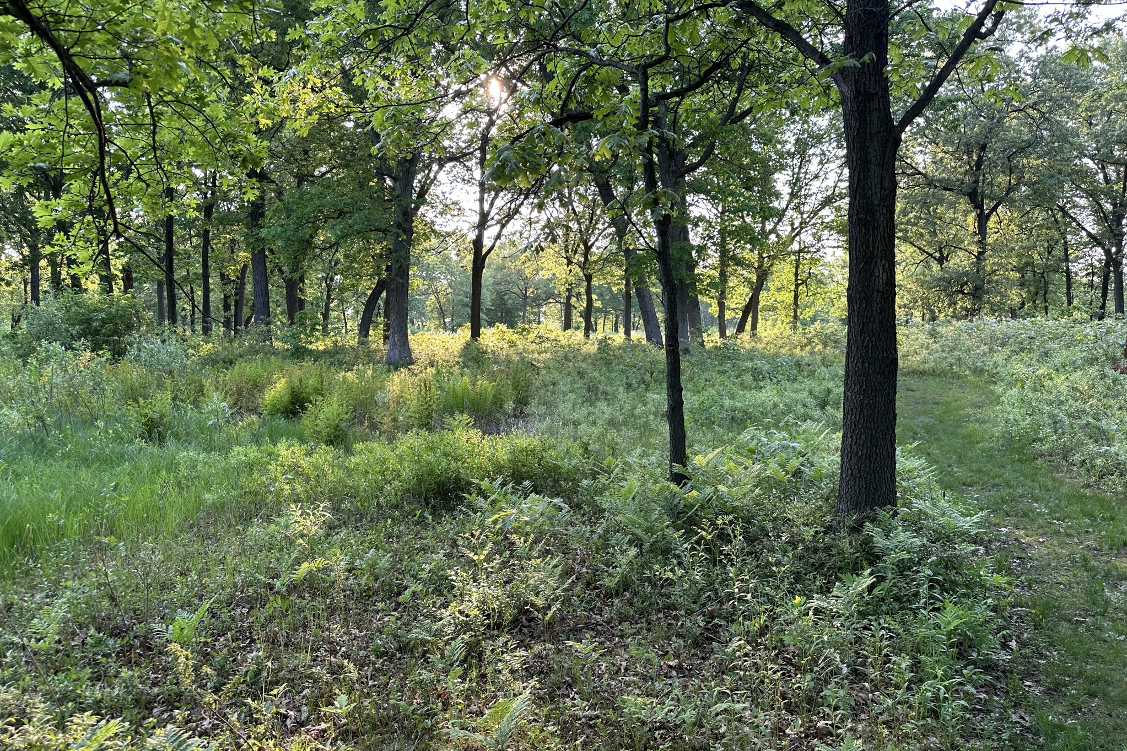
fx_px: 783
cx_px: 564
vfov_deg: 51.3
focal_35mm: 25
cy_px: 376
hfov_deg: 71.5
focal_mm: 6.86
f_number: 1.78
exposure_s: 1/171
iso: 80
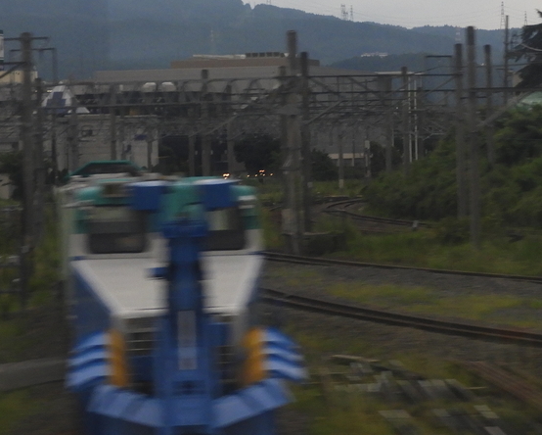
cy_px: 90
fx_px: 2713
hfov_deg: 11.3
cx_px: 544
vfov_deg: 9.1
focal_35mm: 169
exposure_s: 1/60
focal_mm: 14.3
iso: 280
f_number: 4.5
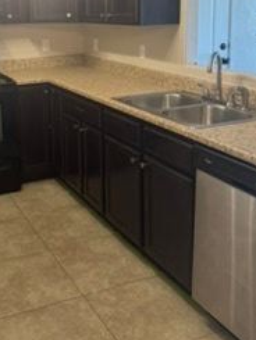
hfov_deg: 30.1
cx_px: 49
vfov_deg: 39.1
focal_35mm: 47
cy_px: 78
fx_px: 463
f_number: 1.78
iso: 125
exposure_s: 1/60
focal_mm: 6.76
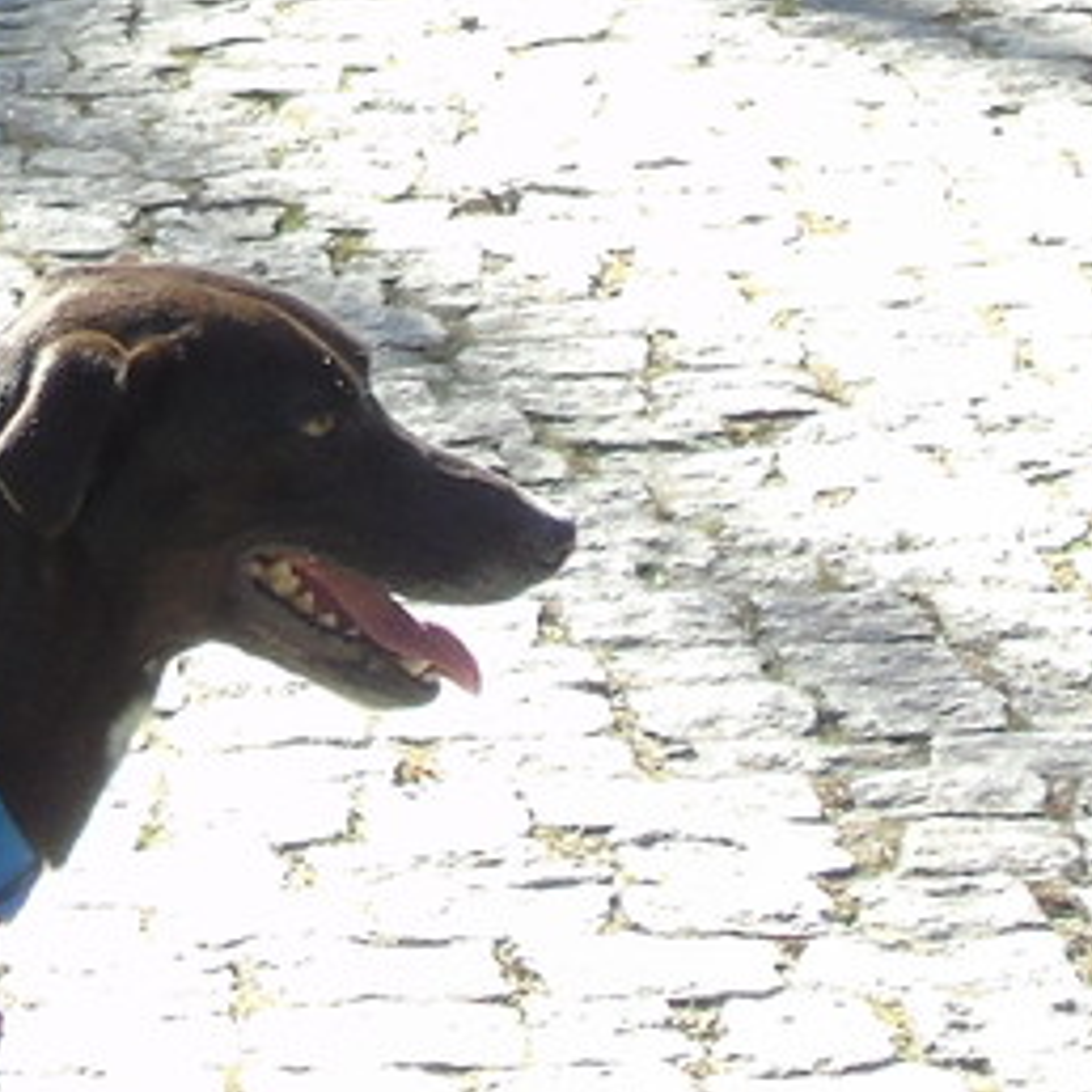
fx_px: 11100
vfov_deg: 5.6
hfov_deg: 5.6
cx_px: -538
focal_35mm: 311
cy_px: -76
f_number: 4.7
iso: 100
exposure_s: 1/100
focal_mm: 13
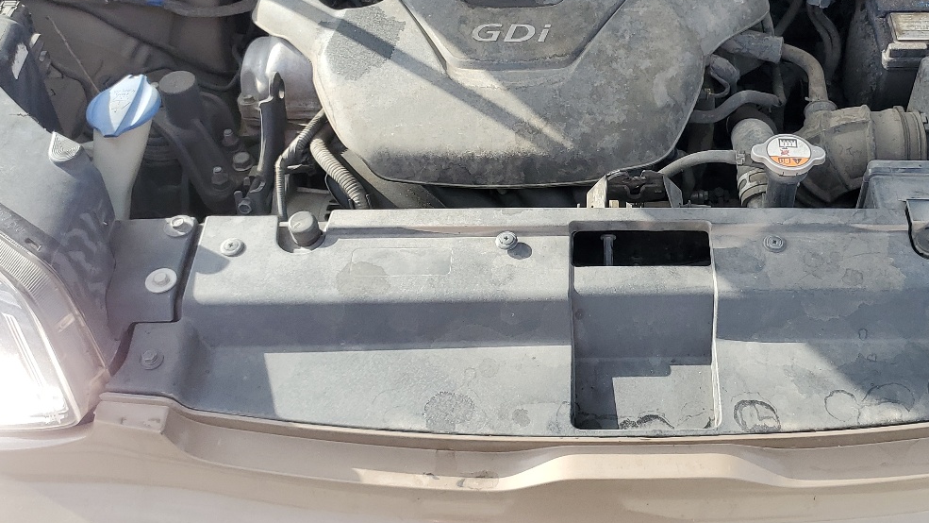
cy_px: 135
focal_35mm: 46
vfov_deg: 25.7
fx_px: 1133
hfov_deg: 44.1
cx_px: 604
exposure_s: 1/625
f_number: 1.5
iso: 50
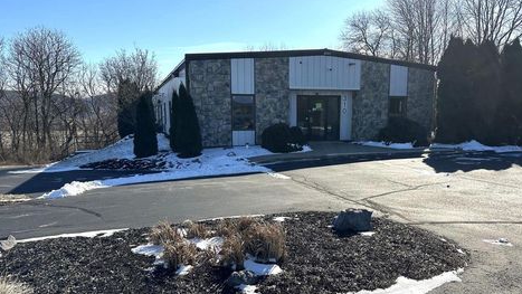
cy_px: 166
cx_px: 277
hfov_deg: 67.8
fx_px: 388
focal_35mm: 28
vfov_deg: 41.4
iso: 80
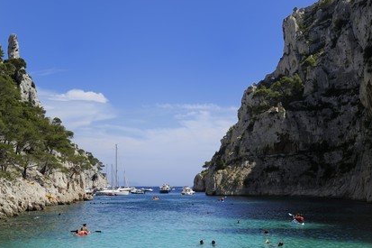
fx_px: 578
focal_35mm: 56
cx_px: 186
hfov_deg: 35.7
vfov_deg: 24.2
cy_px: 124
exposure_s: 1/250
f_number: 10
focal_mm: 55
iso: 200
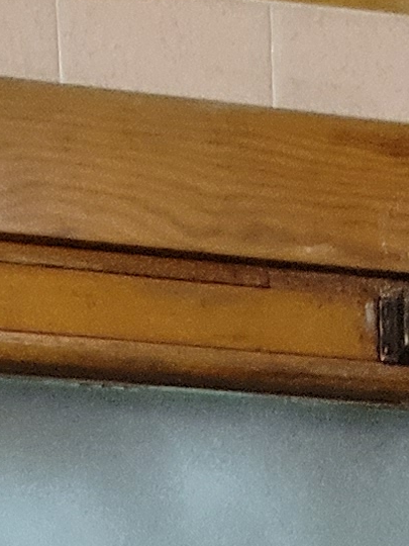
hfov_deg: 15.2
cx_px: 289
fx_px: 1528
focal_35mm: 97
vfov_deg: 10.3
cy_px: 1799
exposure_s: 1/40
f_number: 2.2
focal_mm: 2.2
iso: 320
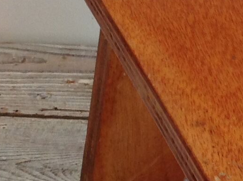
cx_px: 285
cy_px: 154
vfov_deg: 8.5
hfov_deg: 11.2
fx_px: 1219
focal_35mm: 174
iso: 50
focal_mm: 4.28
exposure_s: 1/20
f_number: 2.4
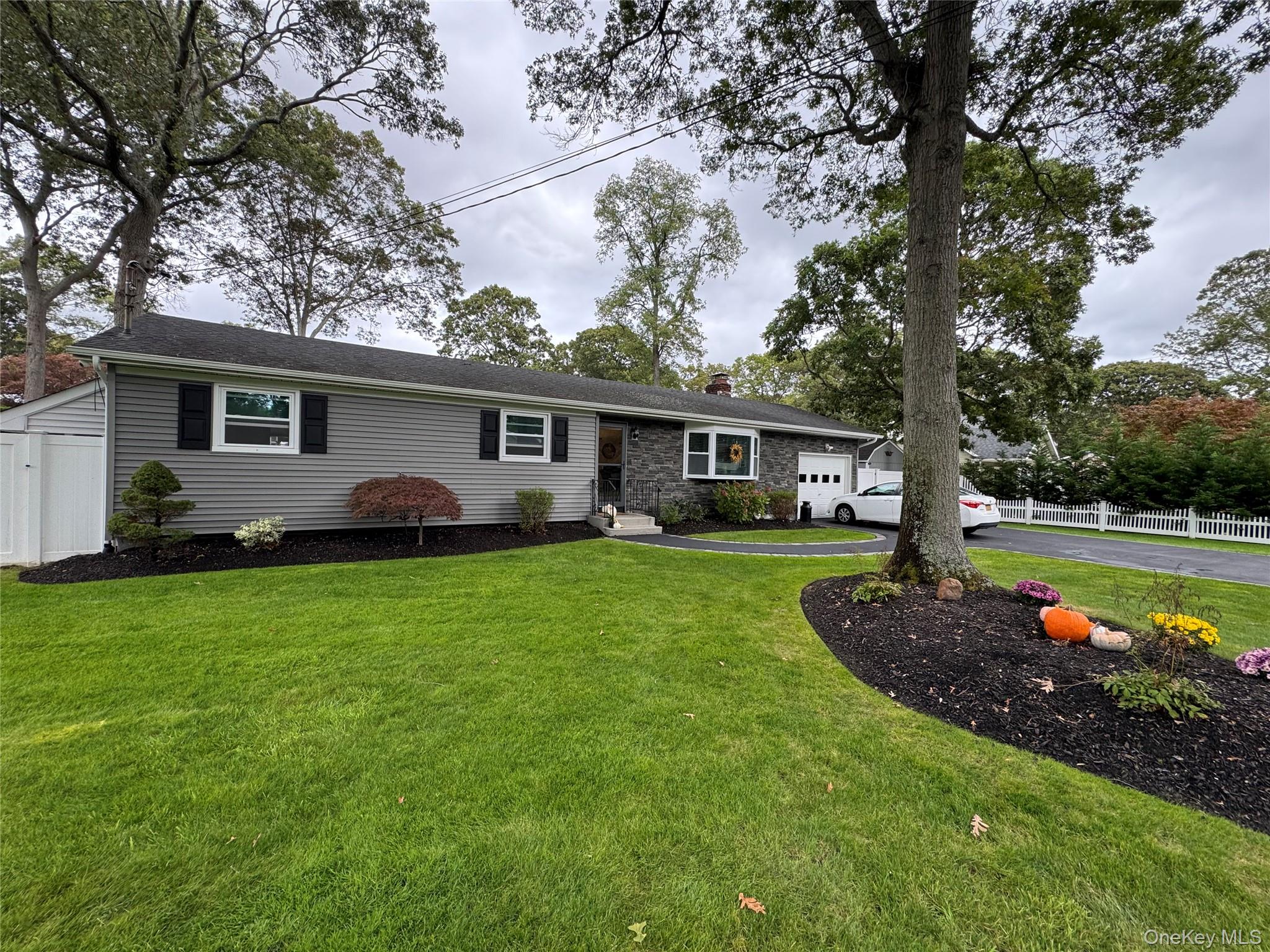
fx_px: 514
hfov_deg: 102.1
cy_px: 476
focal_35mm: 14
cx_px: 635
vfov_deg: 85.7
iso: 40
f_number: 2.2
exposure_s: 1/224
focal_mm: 2.22
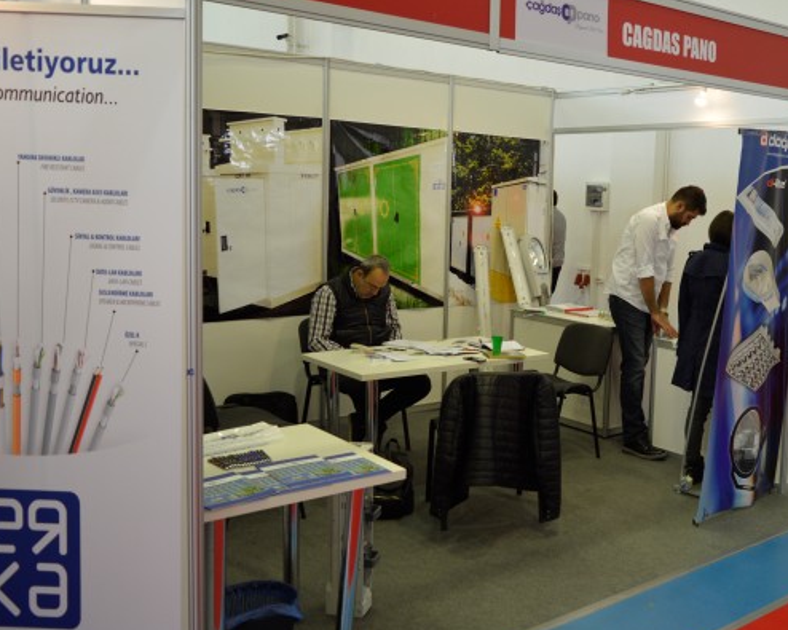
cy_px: 292
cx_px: 541
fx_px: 863
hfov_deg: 48.1
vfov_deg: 40.1
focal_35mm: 37
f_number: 4
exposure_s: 1/60
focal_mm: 18
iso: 400
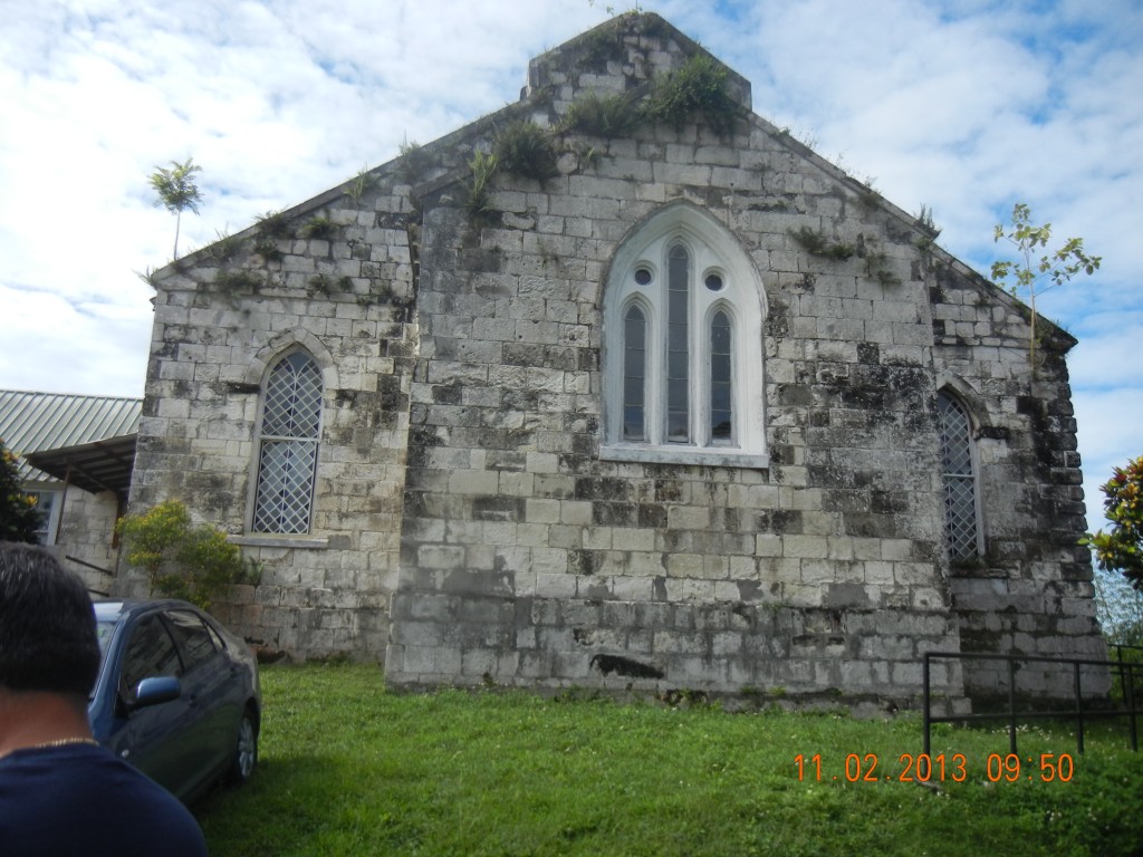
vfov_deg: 46.8
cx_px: 572
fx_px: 991
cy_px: 428
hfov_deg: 60.0
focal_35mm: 30
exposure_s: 1/340
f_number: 7
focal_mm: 5.4
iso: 160
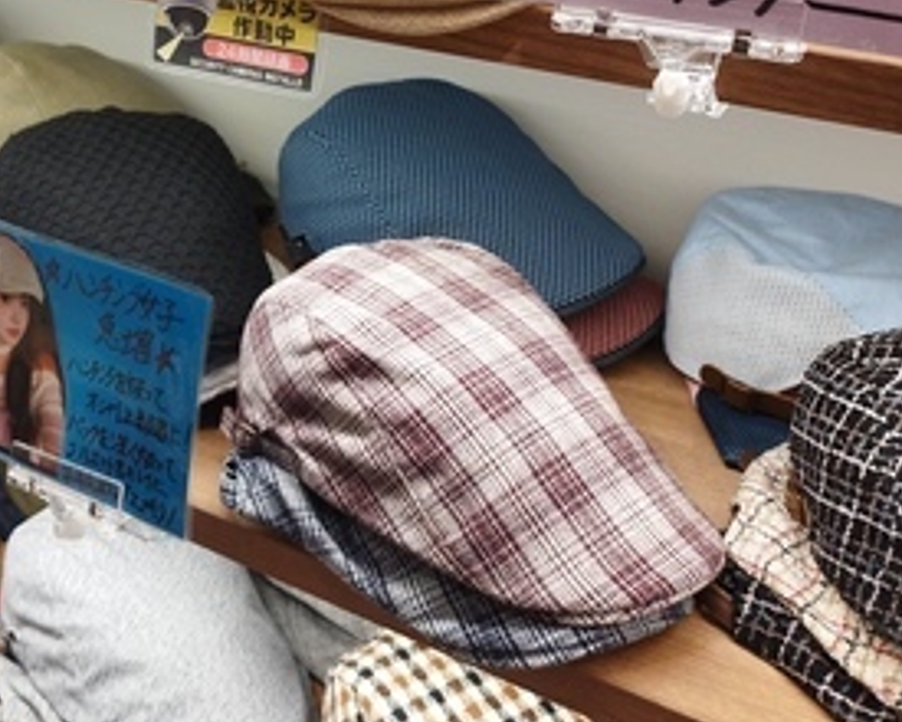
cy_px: 120
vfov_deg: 30.5
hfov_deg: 37.7
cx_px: 216
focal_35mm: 48
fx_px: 1281
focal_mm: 4.7
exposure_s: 1/50
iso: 61
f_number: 1.79
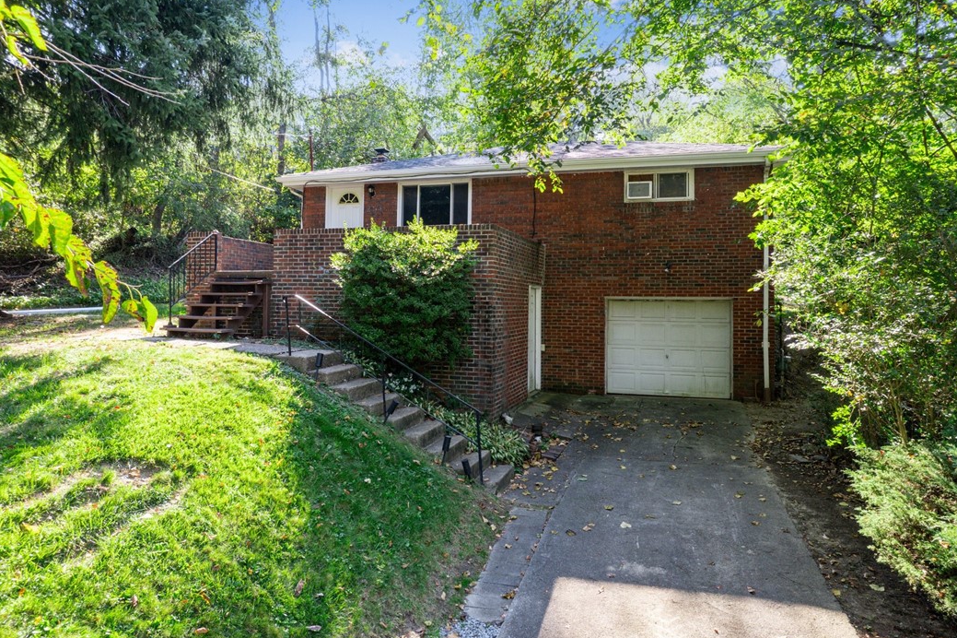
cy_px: 314
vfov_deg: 55.1
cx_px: 482
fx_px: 611
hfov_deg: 76.1
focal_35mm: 23
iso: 100
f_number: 2.8
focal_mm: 8.38
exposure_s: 1/240
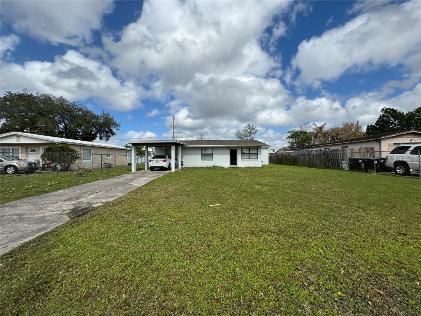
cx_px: 210
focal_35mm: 14
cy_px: 158
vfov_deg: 85.7
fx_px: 170
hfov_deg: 102.1
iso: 50
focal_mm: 2.22
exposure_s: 1/2985
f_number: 2.2
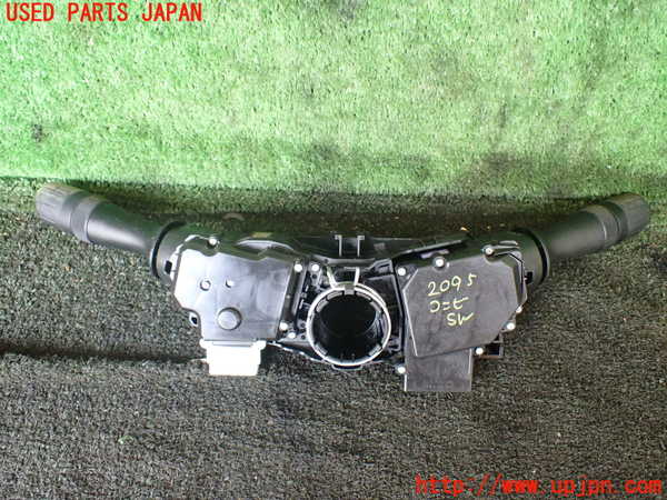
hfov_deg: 60.0
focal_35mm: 30
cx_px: 334
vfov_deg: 46.8
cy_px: 250
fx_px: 578
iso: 800
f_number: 2.3
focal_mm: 5.4
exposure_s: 1/80
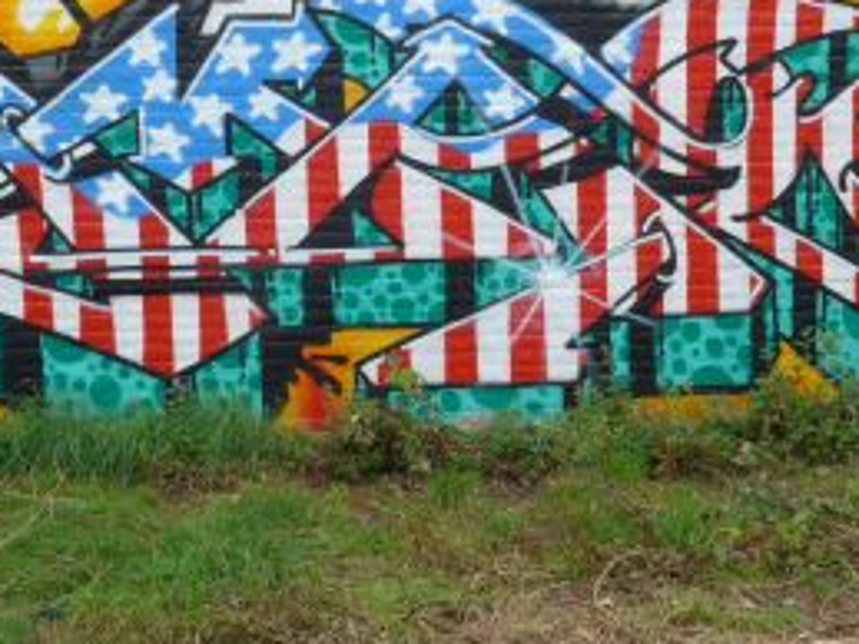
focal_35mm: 54
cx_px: 302
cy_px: 234
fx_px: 1339
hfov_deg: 35.3
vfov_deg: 26.9
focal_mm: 6
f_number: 7.1
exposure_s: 1/80
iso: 80
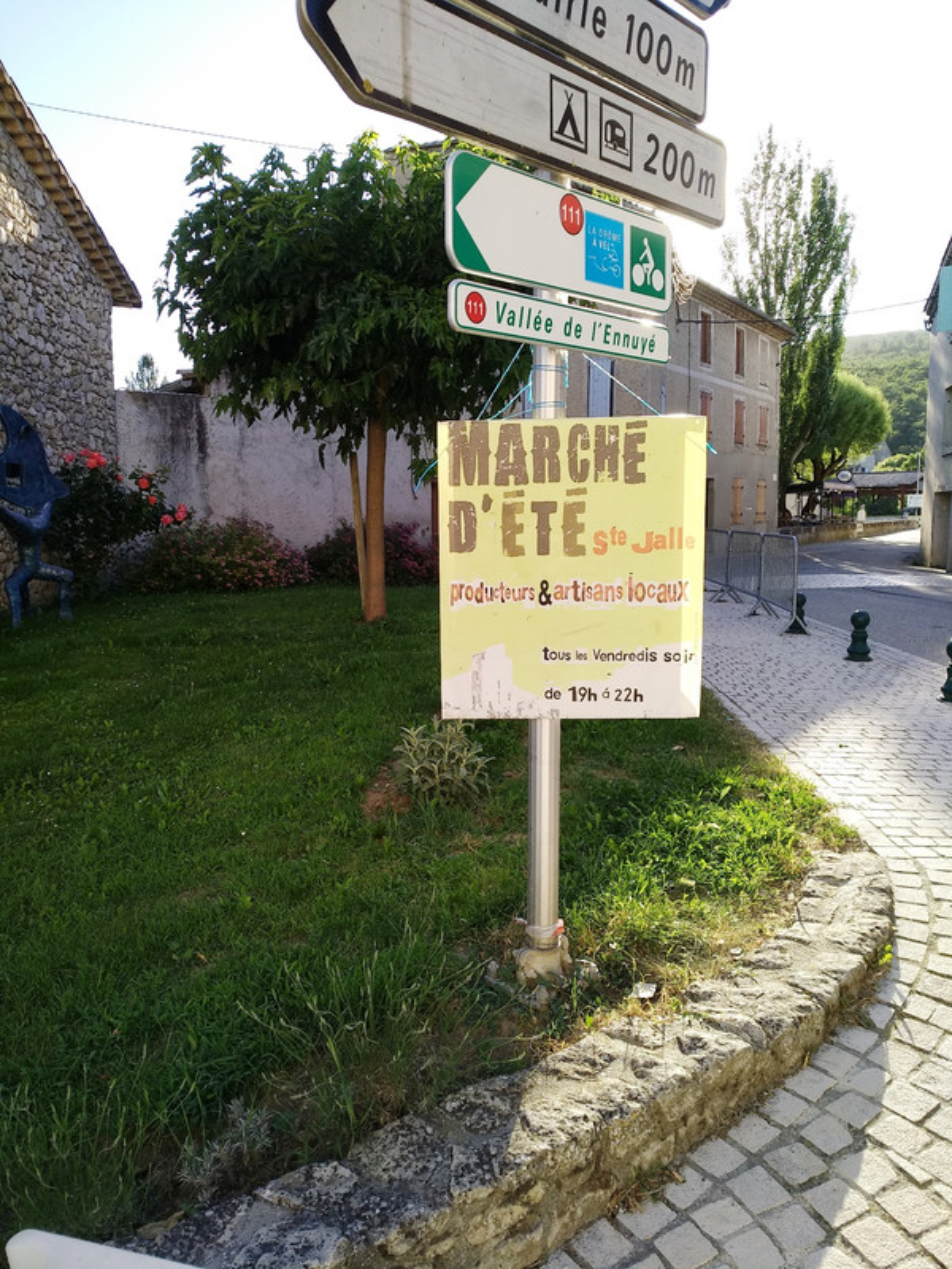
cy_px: 634
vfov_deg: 76.4
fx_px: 807
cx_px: 476
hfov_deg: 61.1
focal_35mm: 22
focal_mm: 3.81
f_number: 2.2
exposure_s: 1/314
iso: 125
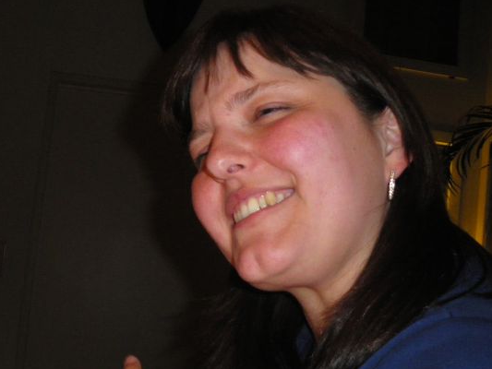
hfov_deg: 35.0
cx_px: 142
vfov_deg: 27.0
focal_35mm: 54
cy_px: 230
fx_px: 768
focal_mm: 6.3
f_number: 3.5
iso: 400
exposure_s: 1/50
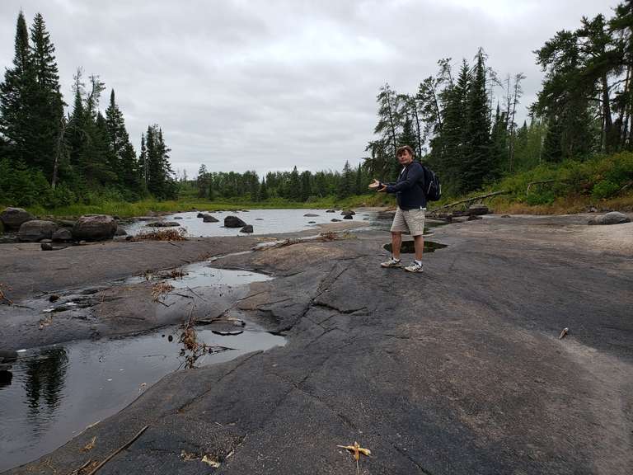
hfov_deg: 67.3
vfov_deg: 53.1
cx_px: 316
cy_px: 238
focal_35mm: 26
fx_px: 475
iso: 50
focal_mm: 4.3
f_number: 2.4
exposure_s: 1/509
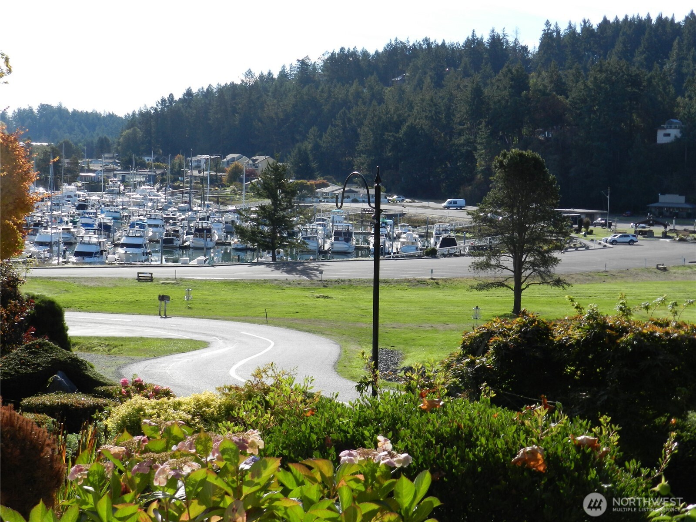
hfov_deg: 32.2
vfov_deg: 24.4
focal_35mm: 60
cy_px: 261
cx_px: 348
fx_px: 1206
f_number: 4.6
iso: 160
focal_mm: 10.7
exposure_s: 1/640
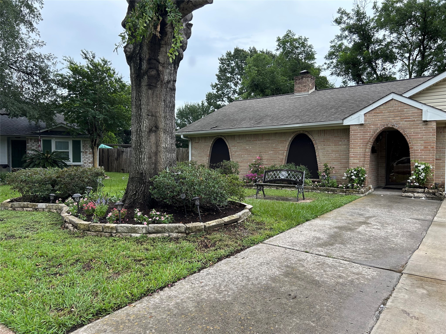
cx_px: 223
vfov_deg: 53.1
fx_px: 335
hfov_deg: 67.3
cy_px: 167
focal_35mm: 26
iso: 50
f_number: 1.5
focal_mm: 5.7
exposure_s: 1/1009
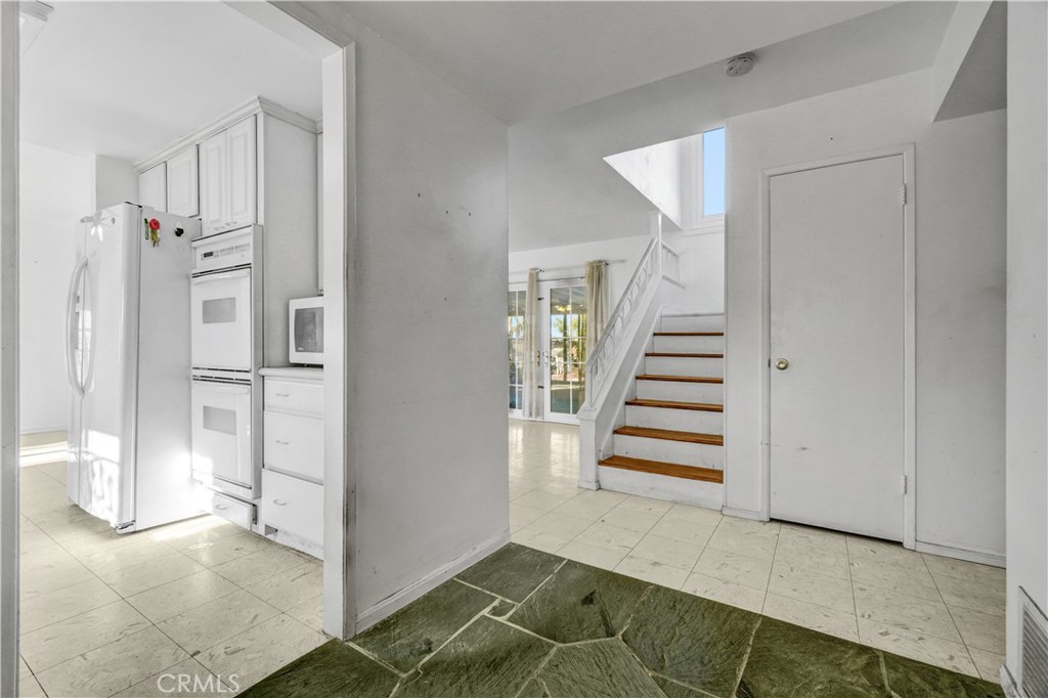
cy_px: 349
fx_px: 437
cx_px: 524
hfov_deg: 100.4
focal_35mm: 15
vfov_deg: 77.3
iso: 400
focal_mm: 10
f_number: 11
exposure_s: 1/10
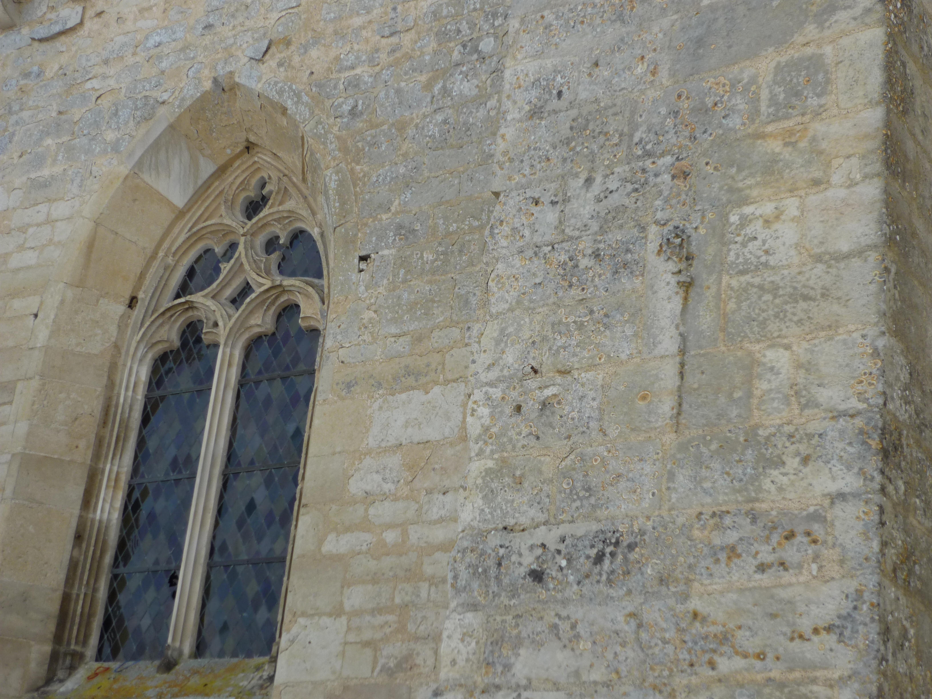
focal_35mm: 55
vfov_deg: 26.6
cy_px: 350
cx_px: 466
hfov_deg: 34.9
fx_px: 1481
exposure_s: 1/400
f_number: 3.4
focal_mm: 9.1
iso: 100
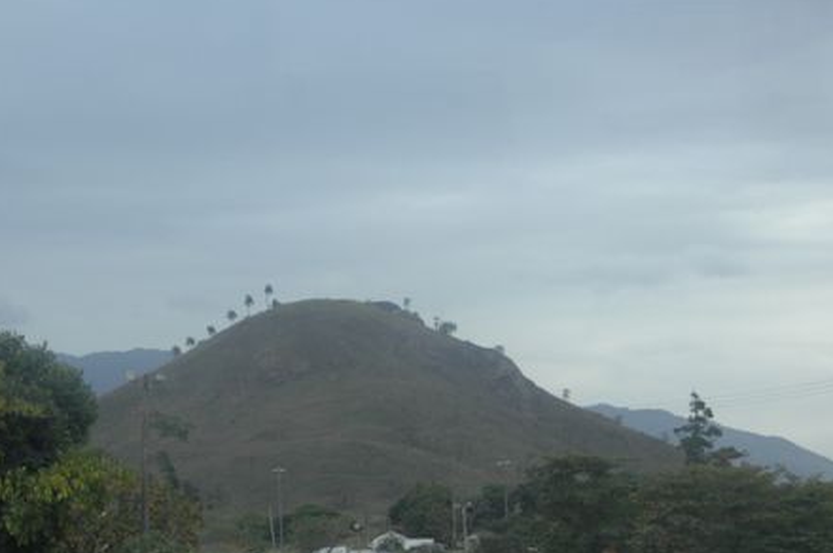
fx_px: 3027
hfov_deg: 15.6
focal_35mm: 131
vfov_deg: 10.4
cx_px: 265
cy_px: 329
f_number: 4.8
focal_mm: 60
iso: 640
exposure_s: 1/400
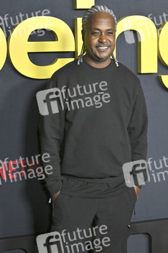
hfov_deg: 16.4
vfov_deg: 24.5
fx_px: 582
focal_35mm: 83
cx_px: 94
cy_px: 134
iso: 2500
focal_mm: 73
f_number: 5.6
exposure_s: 1/320
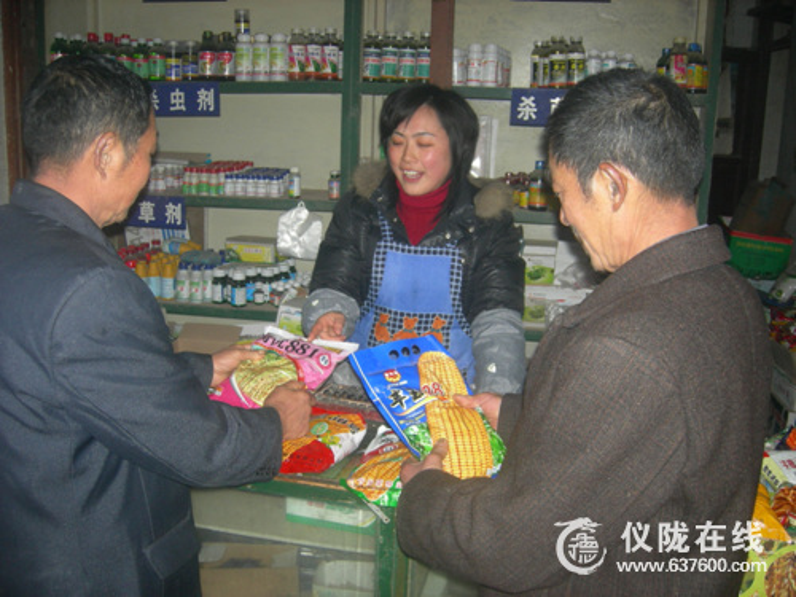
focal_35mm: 36
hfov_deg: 51.4
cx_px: 398
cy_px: 298
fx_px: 828
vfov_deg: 39.7
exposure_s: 1/60.1
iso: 123
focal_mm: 7.5
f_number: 2.7
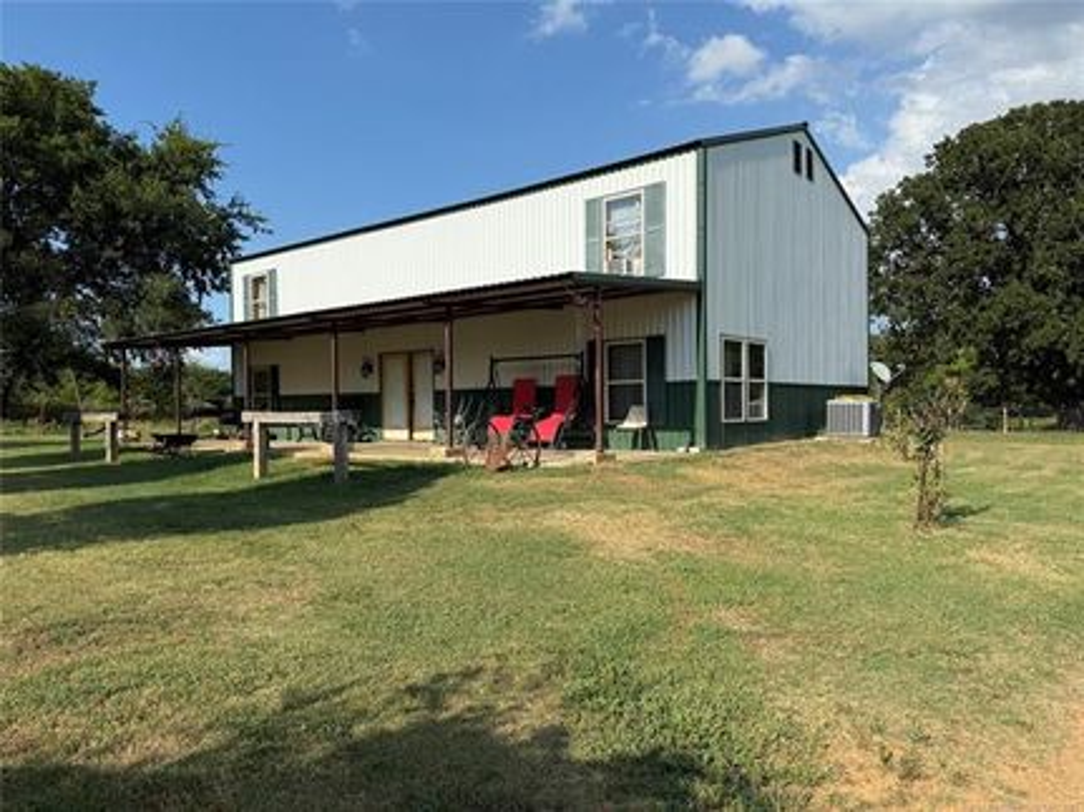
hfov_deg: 71.6
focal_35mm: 24
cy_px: 406
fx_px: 751
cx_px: 542
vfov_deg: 56.8
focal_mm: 6.76
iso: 80
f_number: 1.78
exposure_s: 1/4405
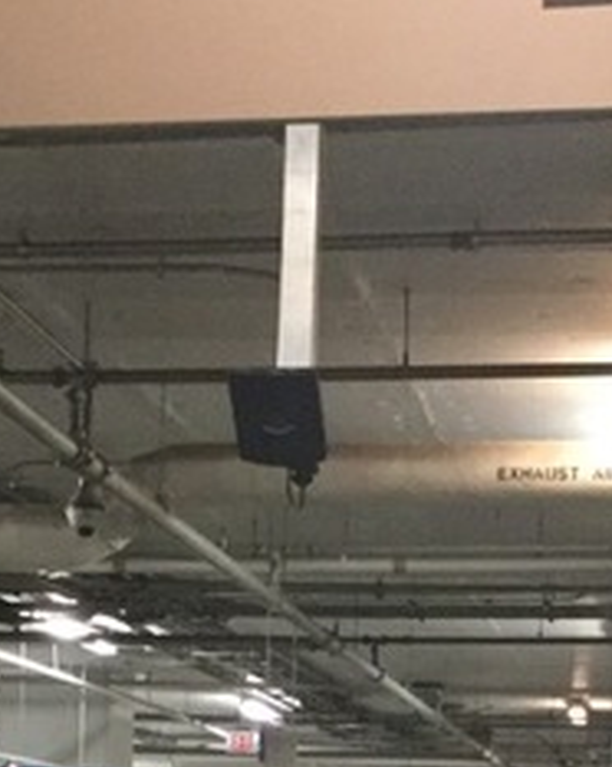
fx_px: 2358
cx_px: 250
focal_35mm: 104
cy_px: 1257
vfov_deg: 16.3
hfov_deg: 14.8
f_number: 2.4
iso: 200
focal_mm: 3.3
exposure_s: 1/30
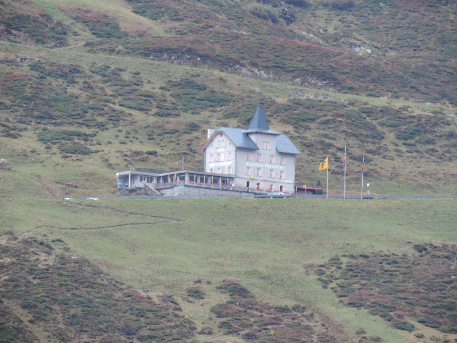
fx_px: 6205
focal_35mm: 470
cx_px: 228
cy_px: 172
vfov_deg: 3.2
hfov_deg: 4.2
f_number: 4.9
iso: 400
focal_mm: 83.8
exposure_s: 1/80
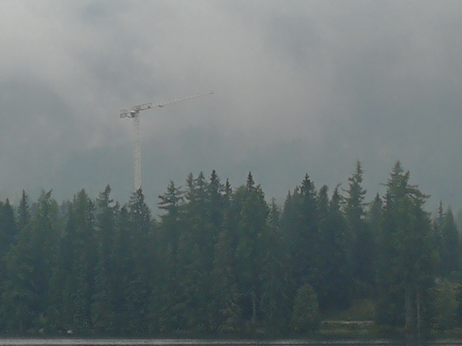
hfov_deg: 11.3
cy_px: 159
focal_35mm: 168
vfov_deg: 8.8
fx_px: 2242
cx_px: -203
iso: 50
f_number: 2.2
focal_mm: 3.95
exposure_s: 1/432
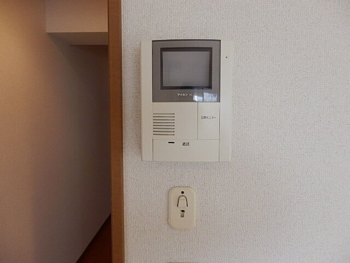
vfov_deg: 56.8
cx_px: 175
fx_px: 243
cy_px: 132
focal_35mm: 24
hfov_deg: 71.6
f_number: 3
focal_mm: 4.2
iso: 200
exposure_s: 1/30
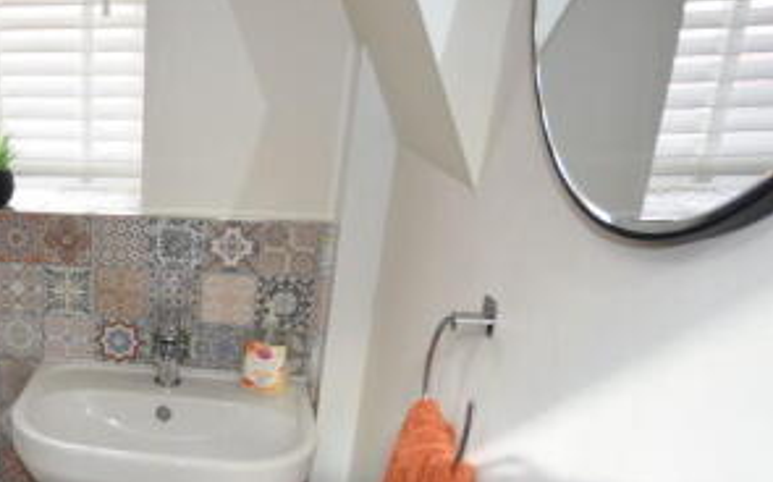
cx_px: 43
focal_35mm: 34
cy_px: 331
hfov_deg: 49.0
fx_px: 716
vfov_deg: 36.7
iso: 720
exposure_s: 1/125
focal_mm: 10
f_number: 5.6
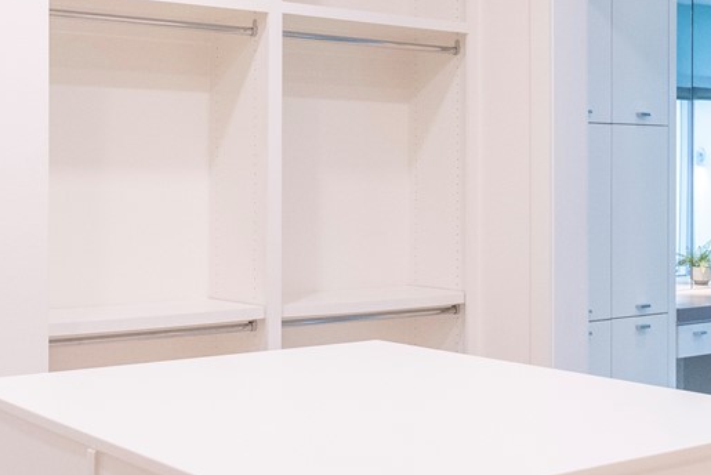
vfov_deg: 23.0
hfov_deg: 33.9
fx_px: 1166
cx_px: 367
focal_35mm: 59
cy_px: 174
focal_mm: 14
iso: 800
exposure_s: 1/100
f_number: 4
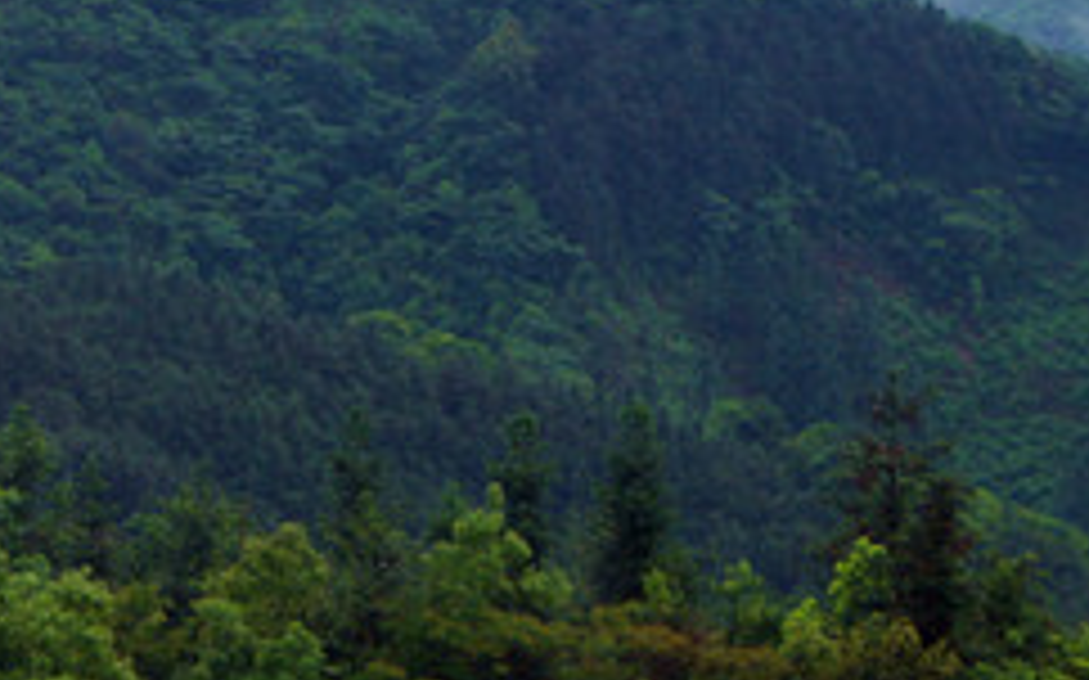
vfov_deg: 4.7
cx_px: -531
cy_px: -128
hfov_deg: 7.4
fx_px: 8237
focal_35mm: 278
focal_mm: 55
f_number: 8
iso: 100
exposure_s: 1/320
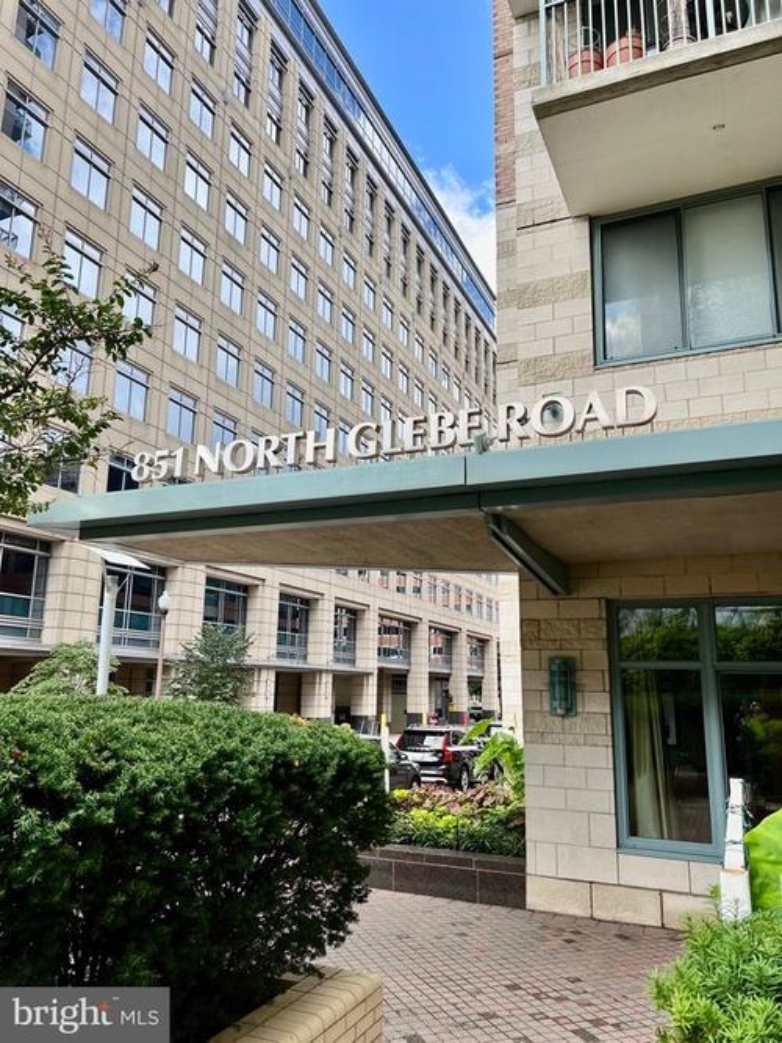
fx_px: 783
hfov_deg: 53.0
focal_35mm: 26
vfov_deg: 67.3
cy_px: 522
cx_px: 391
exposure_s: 1/982
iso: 50
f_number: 1.5
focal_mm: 5.7
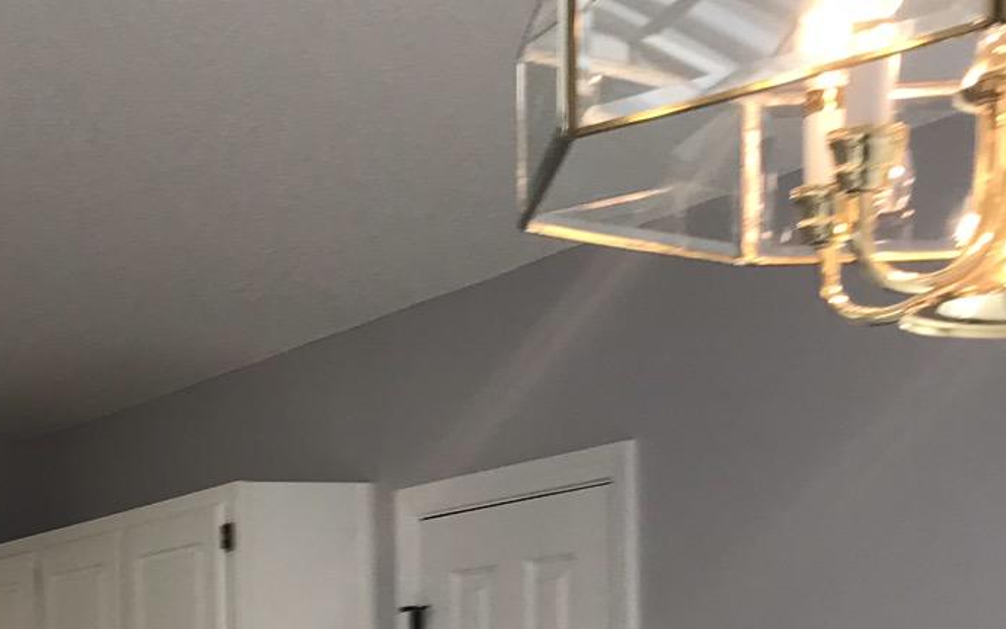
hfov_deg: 21.7
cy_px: 885
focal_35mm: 88
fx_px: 2413
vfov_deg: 14.1
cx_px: -224
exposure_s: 1/60
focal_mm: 3.99
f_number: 1.8
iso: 25
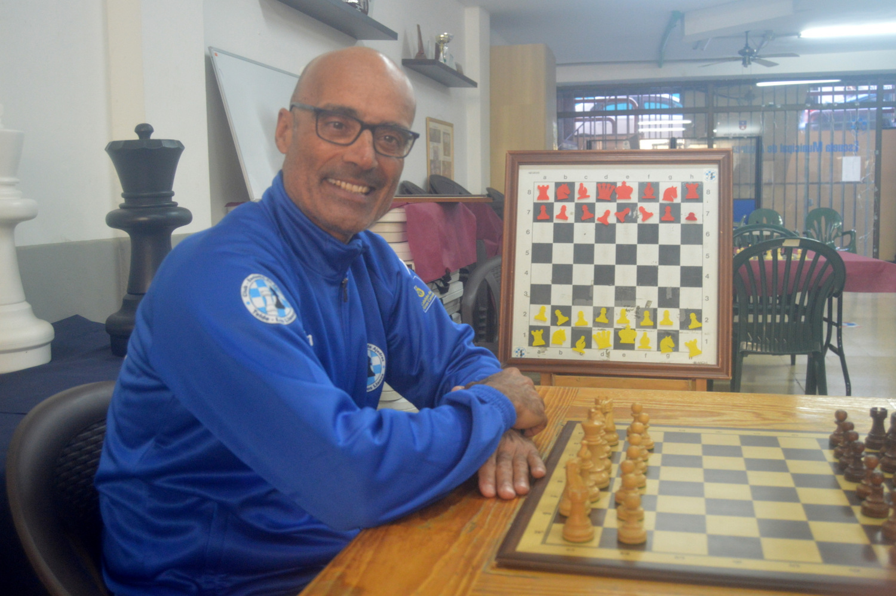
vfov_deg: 39.9
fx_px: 821
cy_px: 298
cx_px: 448
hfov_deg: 57.3
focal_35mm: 33
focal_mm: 22
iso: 1400
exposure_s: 1/80
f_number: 4.5
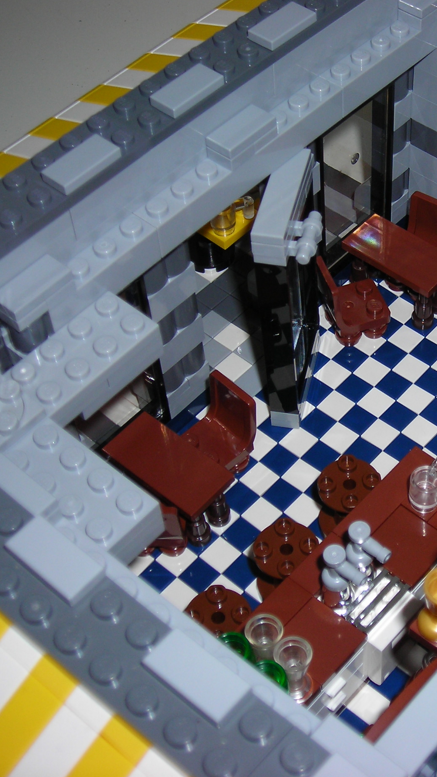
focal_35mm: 58
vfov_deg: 36.0
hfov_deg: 20.3
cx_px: 390
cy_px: 373
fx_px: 1194
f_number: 3.2
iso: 50
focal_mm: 6.3
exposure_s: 1/60.1
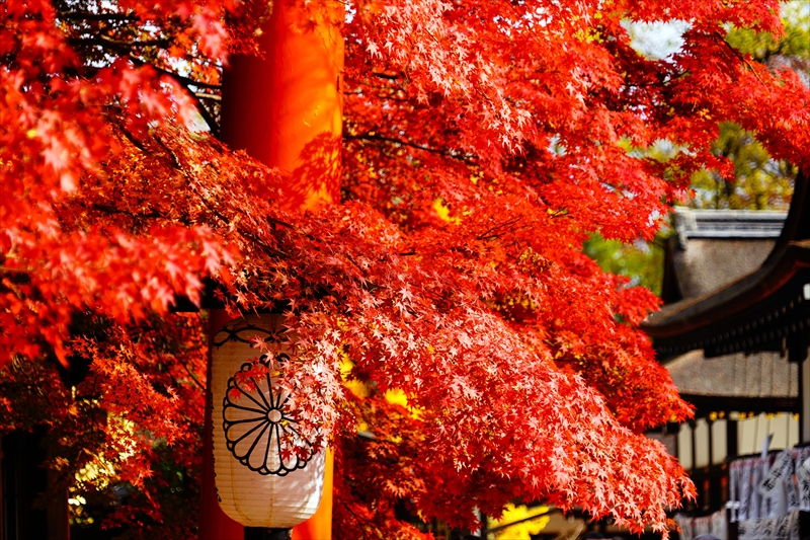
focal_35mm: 172
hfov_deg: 12.0
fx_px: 3869
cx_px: 405
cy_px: 270
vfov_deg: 8.0
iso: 125
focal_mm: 172
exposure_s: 1/200
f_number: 5.6
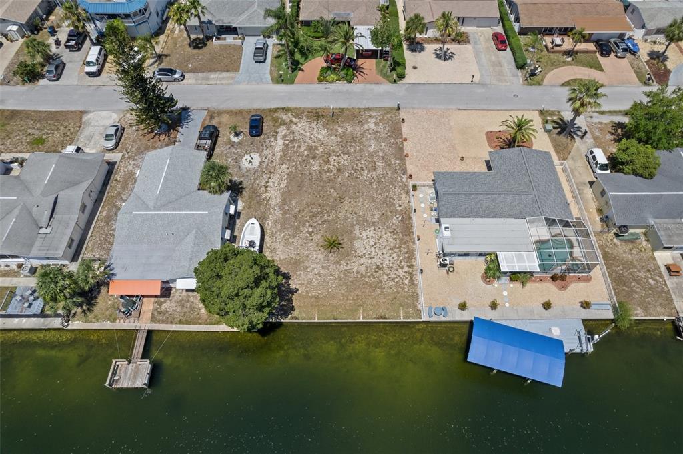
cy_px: 227
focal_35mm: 22
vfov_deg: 57.1
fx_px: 417
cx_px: 342
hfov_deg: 78.6
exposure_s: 1/1500
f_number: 2.8
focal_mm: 8.38
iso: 100
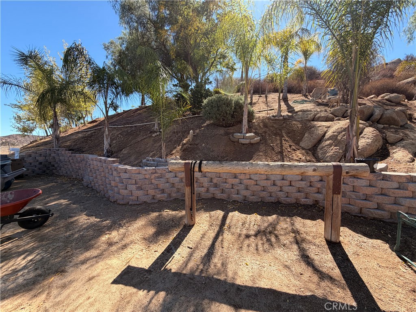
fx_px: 168
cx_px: 208
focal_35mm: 14
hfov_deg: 102.1
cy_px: 156
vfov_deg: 85.7
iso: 40
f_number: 2.2
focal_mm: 2.22
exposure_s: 1/590
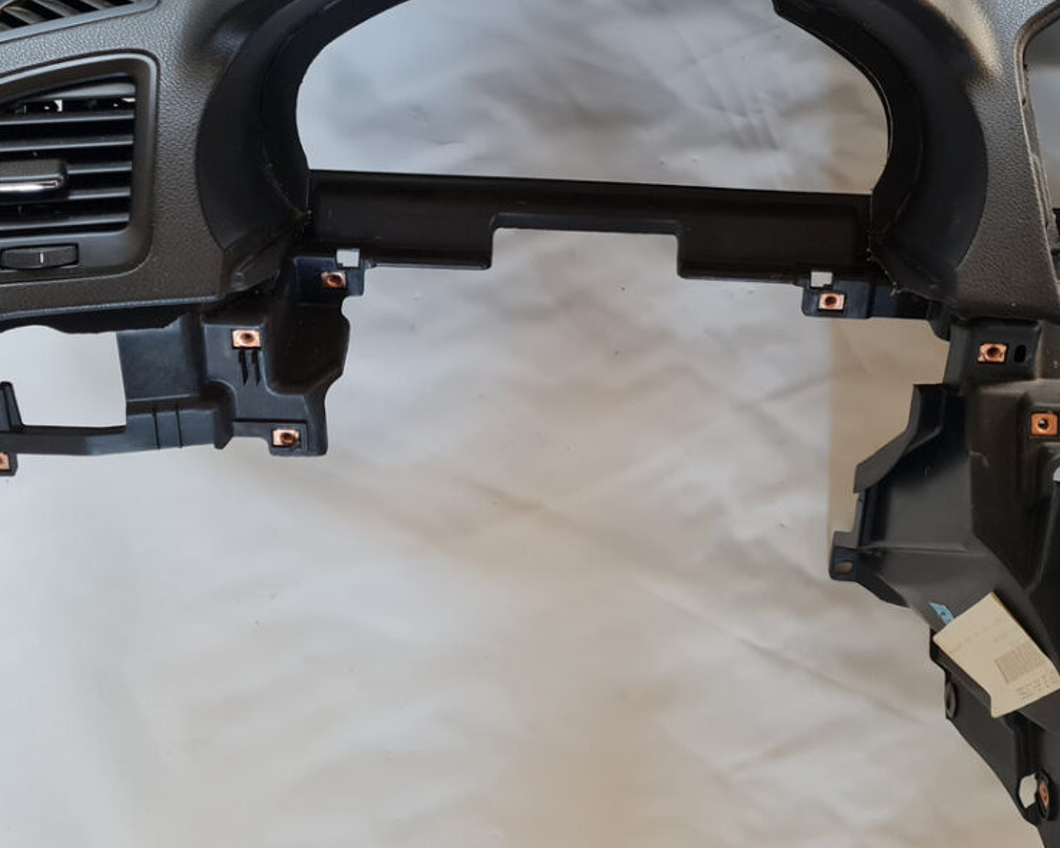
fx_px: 1506
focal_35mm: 48
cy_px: 175
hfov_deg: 38.7
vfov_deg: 30.7
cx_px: 584
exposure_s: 1/50
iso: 250
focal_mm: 5.4
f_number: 1.8
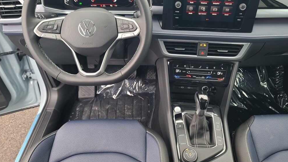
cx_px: 145
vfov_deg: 41.3
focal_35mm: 28
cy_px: 64
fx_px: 214
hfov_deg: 67.9
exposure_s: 1/60
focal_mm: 7
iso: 160
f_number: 1.8
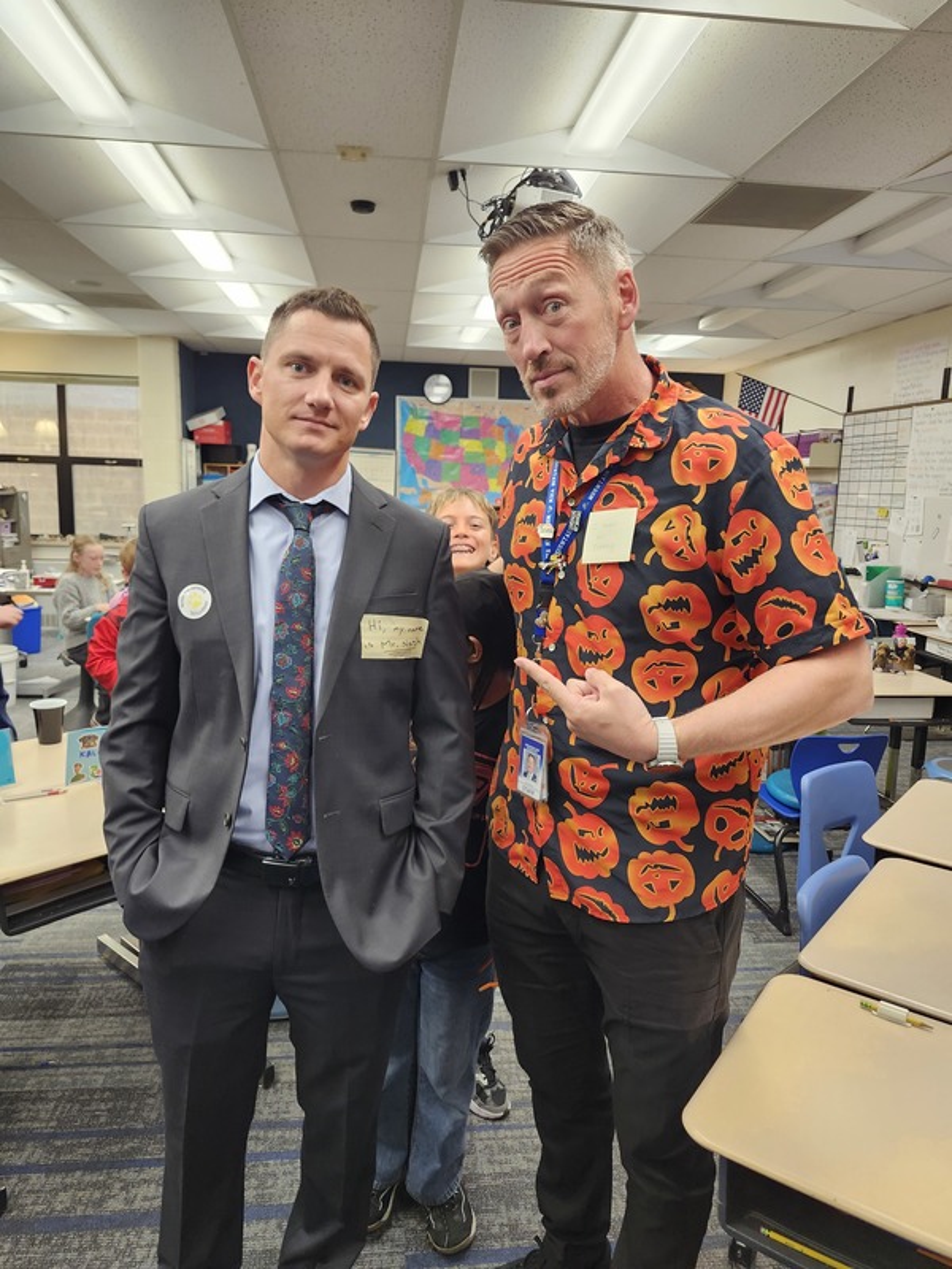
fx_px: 843
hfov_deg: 58.9
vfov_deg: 73.9
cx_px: 476
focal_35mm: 23
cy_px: 634
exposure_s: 1/120
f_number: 1.8
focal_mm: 5.54
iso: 250
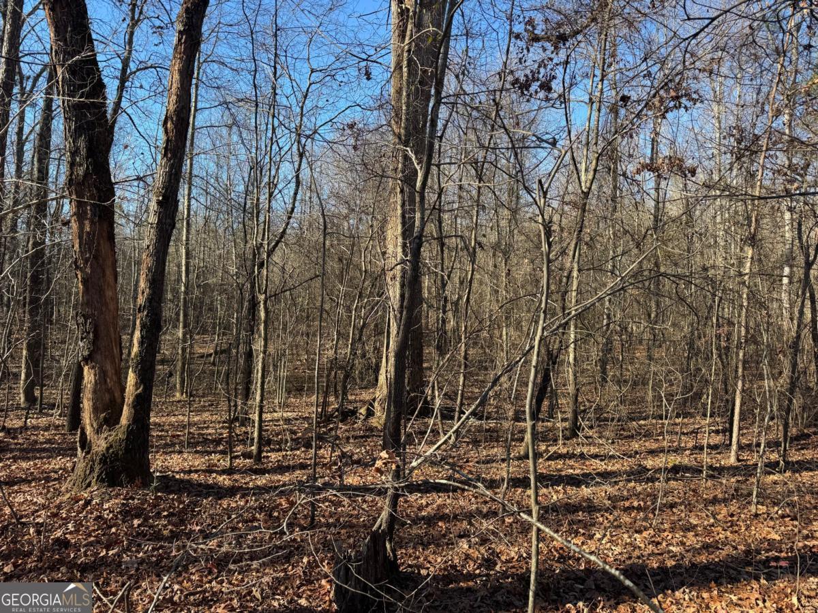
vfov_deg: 56.8
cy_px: 306
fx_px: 567
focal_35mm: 24
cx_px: 409
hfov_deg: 71.6
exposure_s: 1/864
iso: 80
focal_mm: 6.76
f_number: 1.78
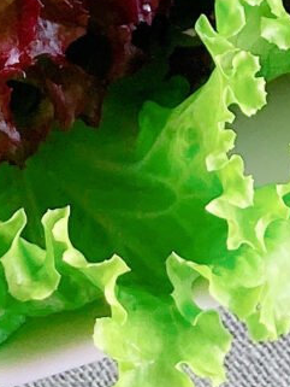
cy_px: -515
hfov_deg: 6.6
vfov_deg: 8.2
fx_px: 2489
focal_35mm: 223
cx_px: -166
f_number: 1.8
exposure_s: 1/50
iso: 40
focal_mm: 3.99
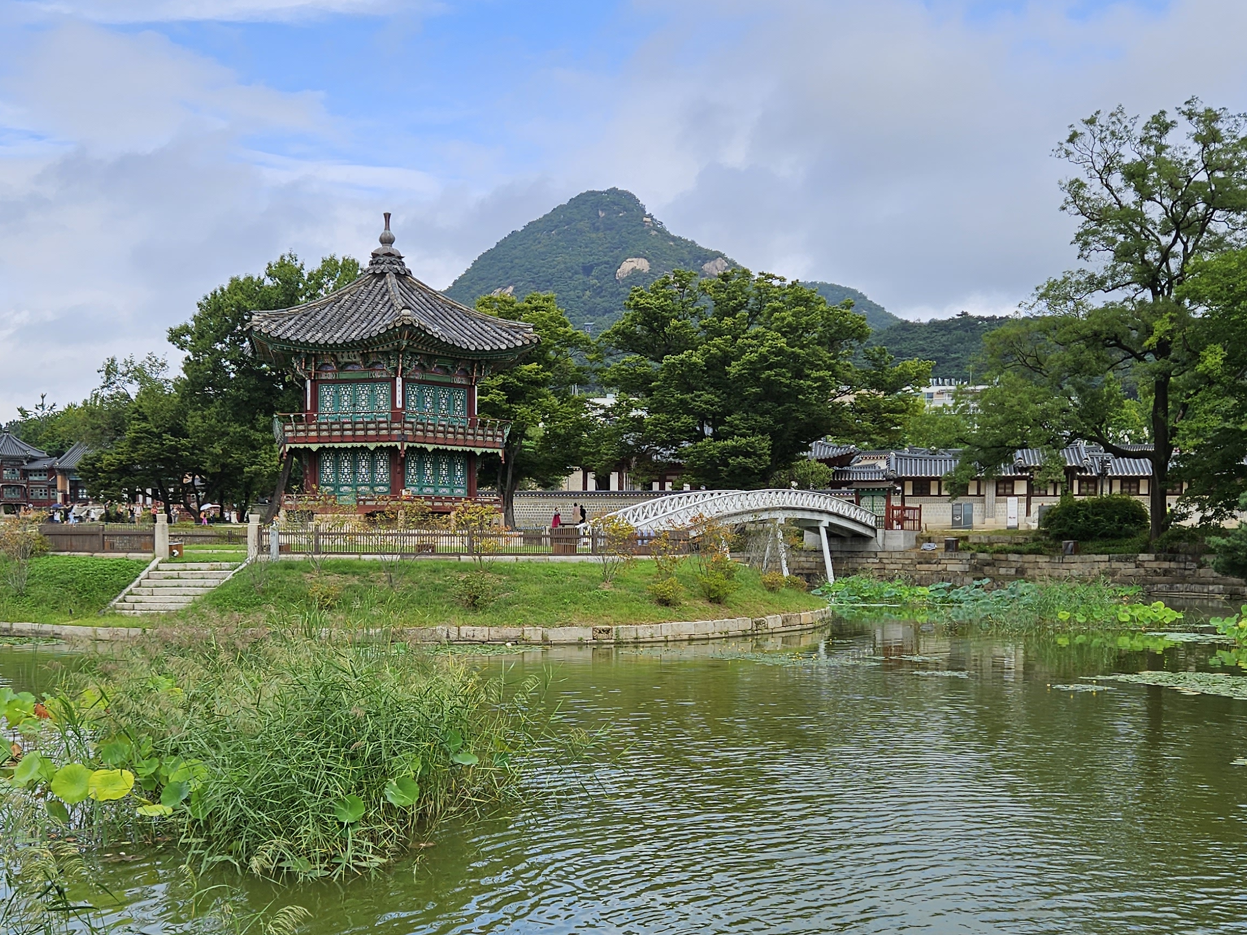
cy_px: 601
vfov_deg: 35.7
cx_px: 589
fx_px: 1441
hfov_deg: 46.8
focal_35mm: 40
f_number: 1.8
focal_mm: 5.4
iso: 25
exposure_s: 1/1920
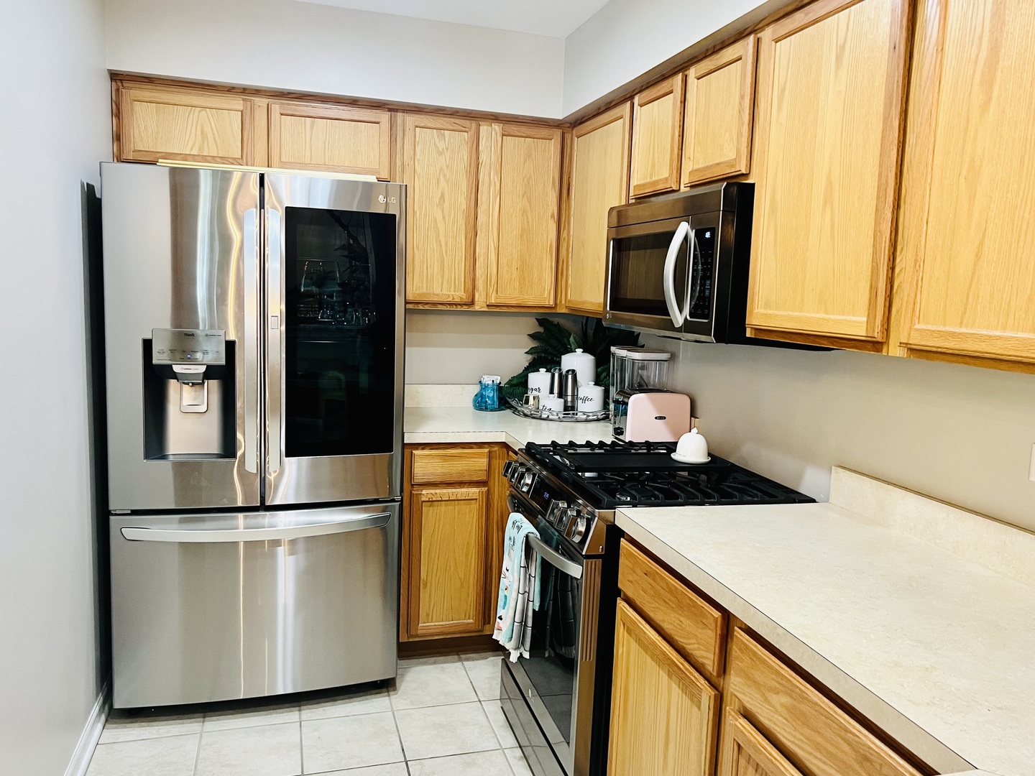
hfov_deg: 67.3
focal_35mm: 26
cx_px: 518
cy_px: 388
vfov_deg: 53.1
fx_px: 777
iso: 160
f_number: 1.5
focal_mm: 5.7
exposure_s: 1/60
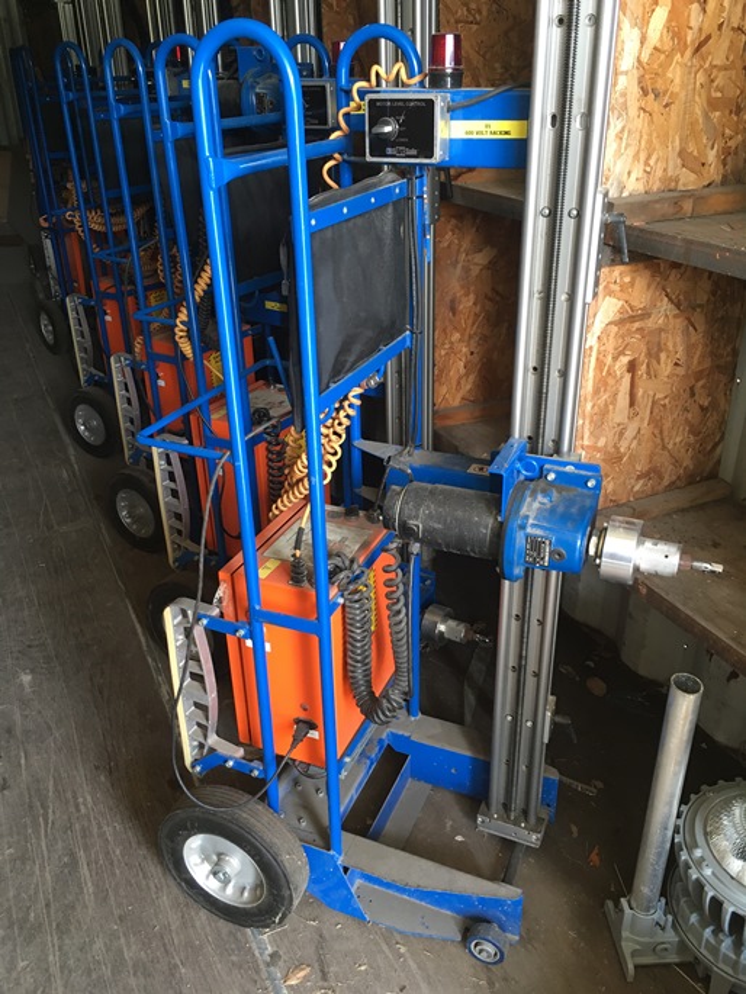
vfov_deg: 61.7
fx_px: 833
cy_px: 497
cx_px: 373
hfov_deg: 48.2
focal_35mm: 29
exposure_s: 1/30
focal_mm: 4.15
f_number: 2.2
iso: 80
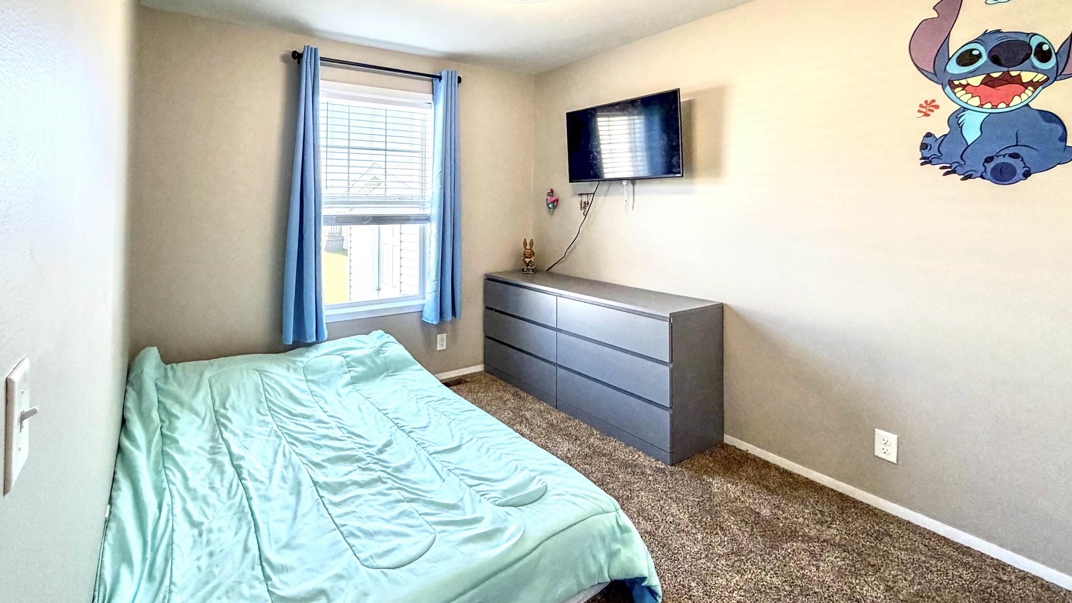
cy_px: 253
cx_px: 548
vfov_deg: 66.7
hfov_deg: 99.4
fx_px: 455
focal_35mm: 16
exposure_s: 1/120
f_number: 2.2
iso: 250
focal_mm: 2.22
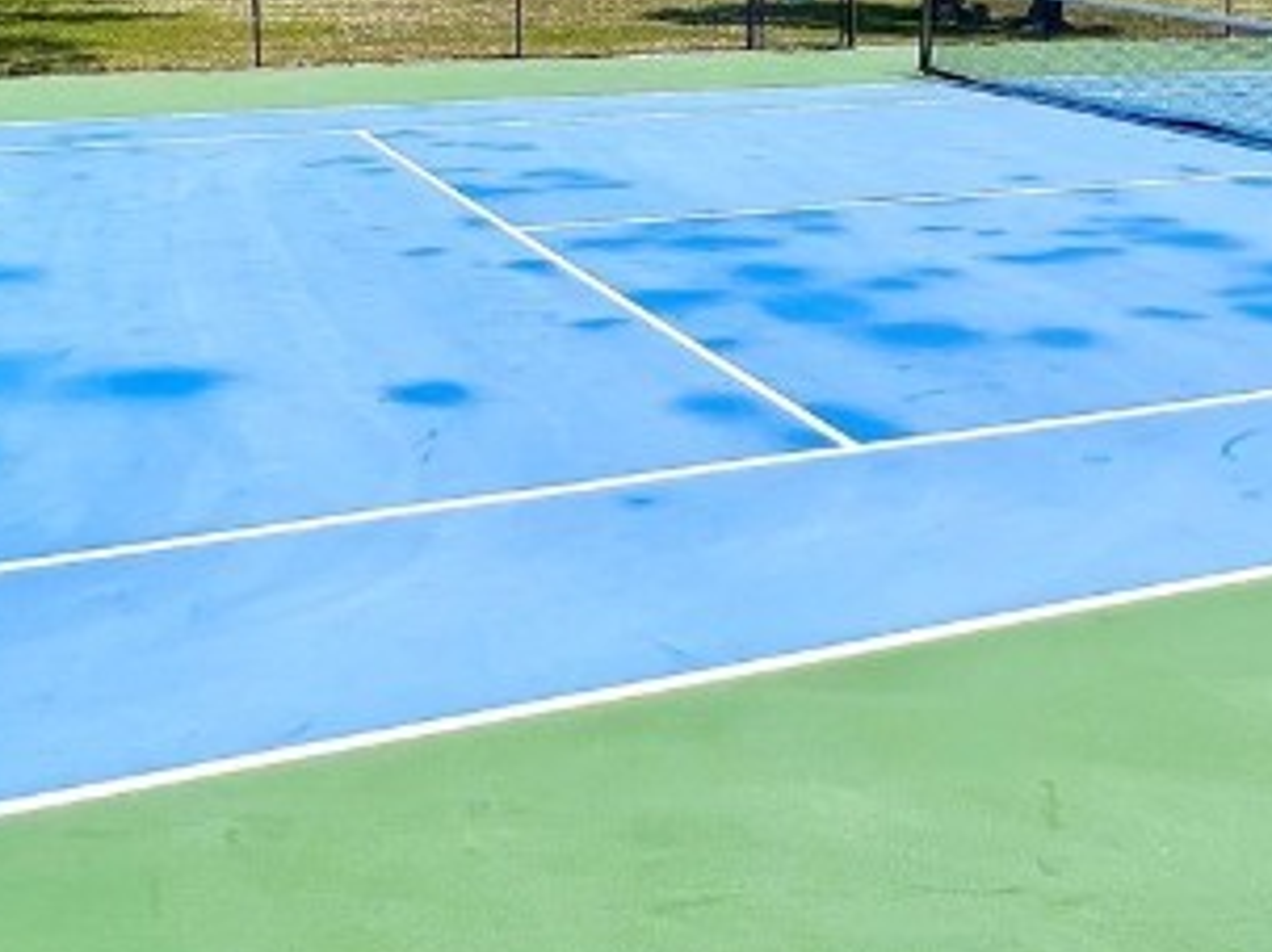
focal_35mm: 44
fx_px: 1616
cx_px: 709
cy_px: 138
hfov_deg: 42.9
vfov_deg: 31.6
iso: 32
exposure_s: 1/2179
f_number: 1.8
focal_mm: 1.57
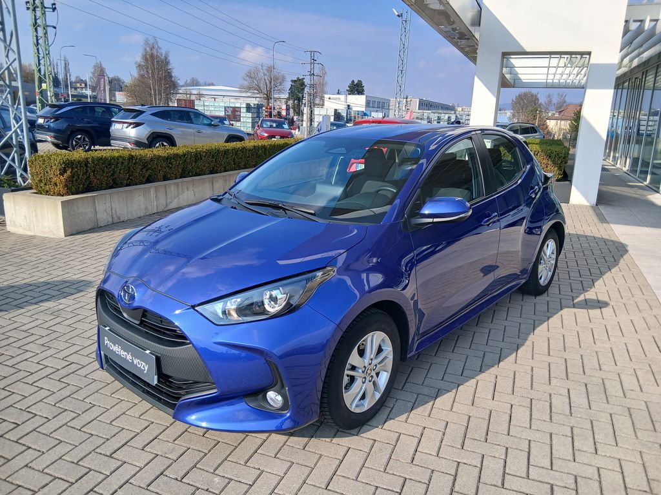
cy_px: 248
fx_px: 496
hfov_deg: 67.3
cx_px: 330
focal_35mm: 26
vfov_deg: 53.1
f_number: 1.8
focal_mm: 3.98
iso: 20
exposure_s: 1/310
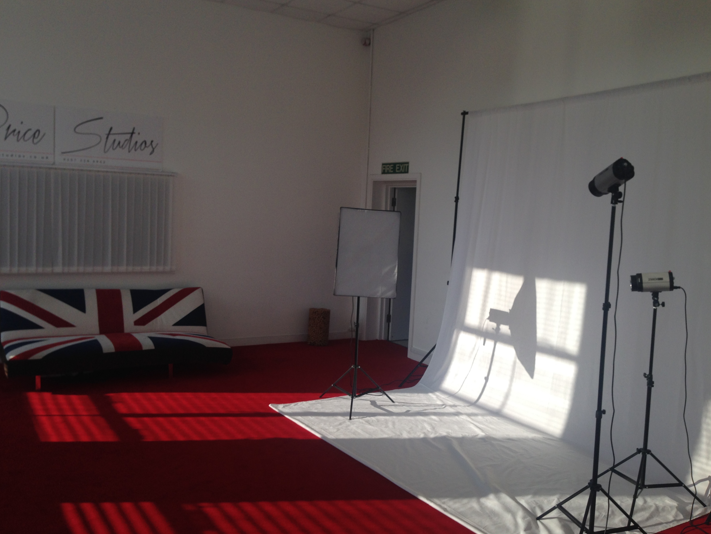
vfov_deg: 41.8
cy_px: 260
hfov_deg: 54.0
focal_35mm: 34
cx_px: 361
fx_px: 698
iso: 50
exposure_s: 1/630
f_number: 2.4
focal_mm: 4.12
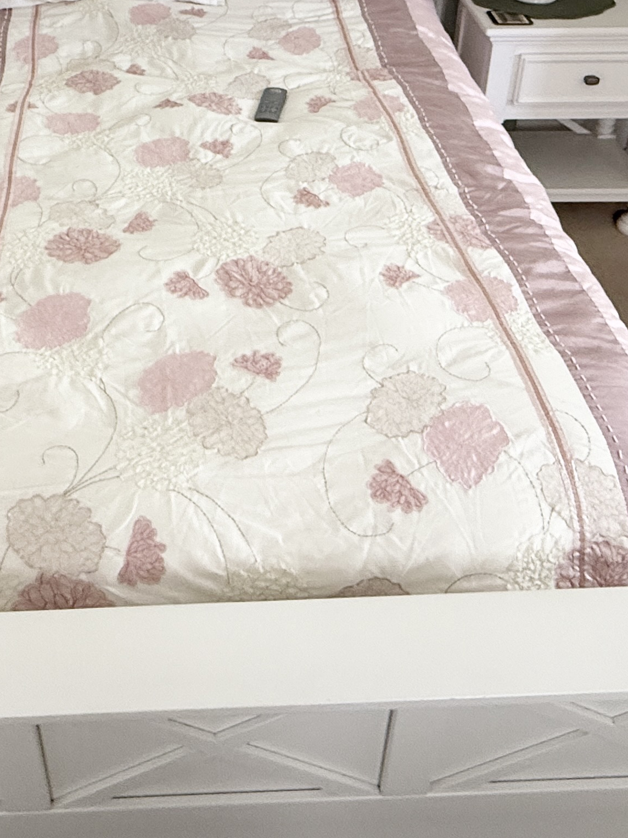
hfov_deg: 38.1
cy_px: 133
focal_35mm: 37
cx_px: 190
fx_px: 895
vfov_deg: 46.7
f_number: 2.2
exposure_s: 1/92
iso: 320
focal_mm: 2.22
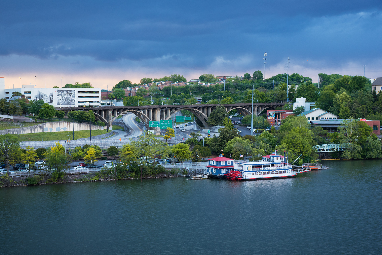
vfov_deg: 19.5
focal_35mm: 70
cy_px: 128
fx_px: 743
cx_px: 191
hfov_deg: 28.8
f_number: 4.5
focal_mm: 70
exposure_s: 1/125
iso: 640
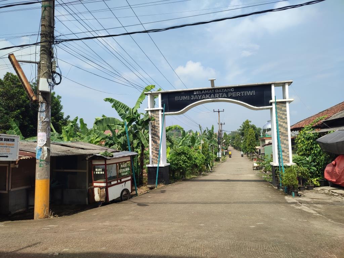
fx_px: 248
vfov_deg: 54.9
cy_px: 129
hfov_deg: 69.4
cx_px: 172
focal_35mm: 25
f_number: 1.9
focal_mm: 6.04
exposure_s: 1/553
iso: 50
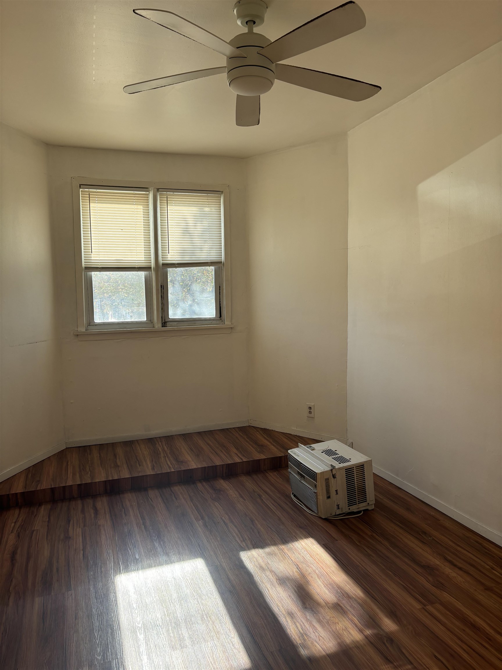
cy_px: 335
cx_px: 251
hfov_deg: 53.1
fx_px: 503
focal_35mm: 26
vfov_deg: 67.3
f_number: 1.6
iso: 50
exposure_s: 1/227
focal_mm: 5.96
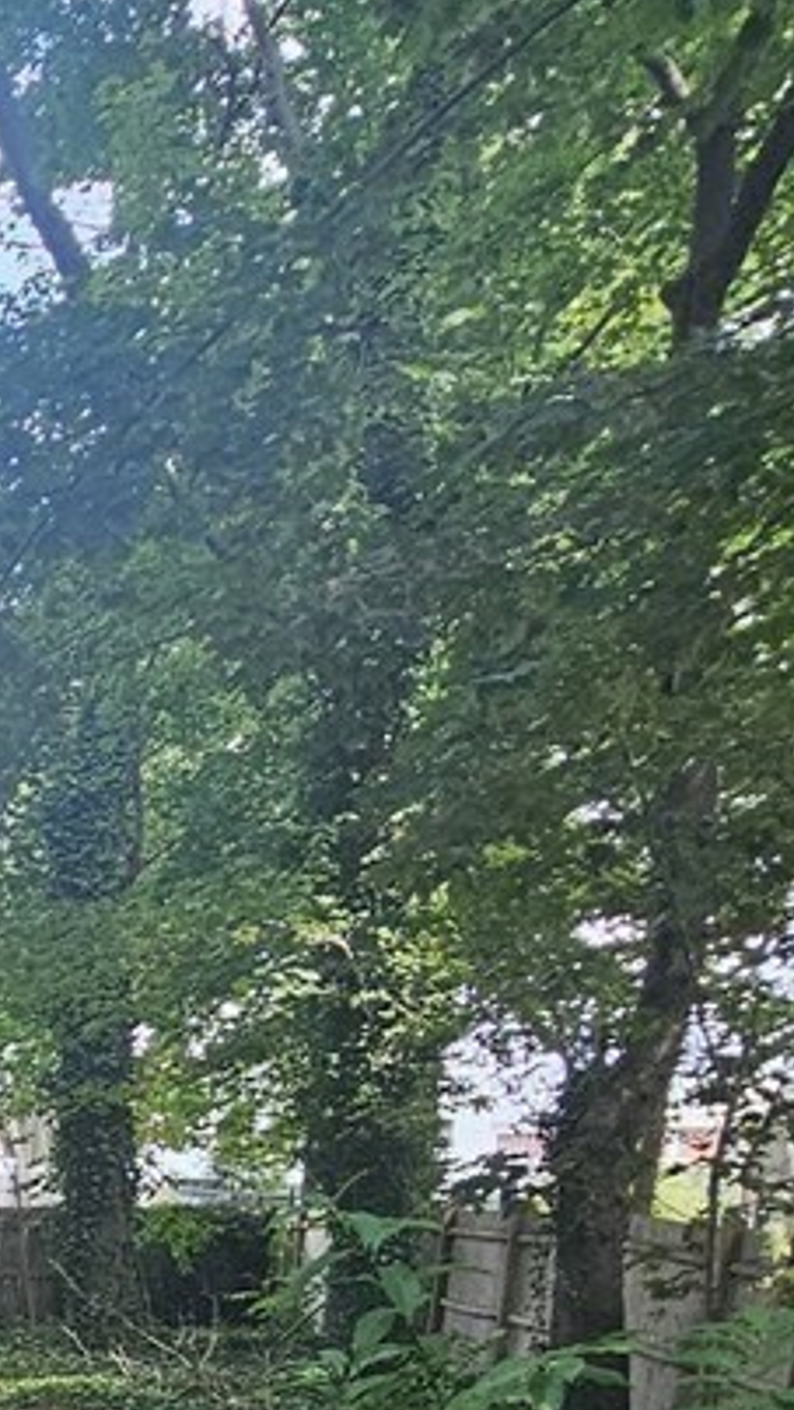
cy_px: 1511
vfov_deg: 33.9
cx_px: -951
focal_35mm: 54
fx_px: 2019
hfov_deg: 15.6
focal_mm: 2.2
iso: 80
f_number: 2.2
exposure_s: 1/230
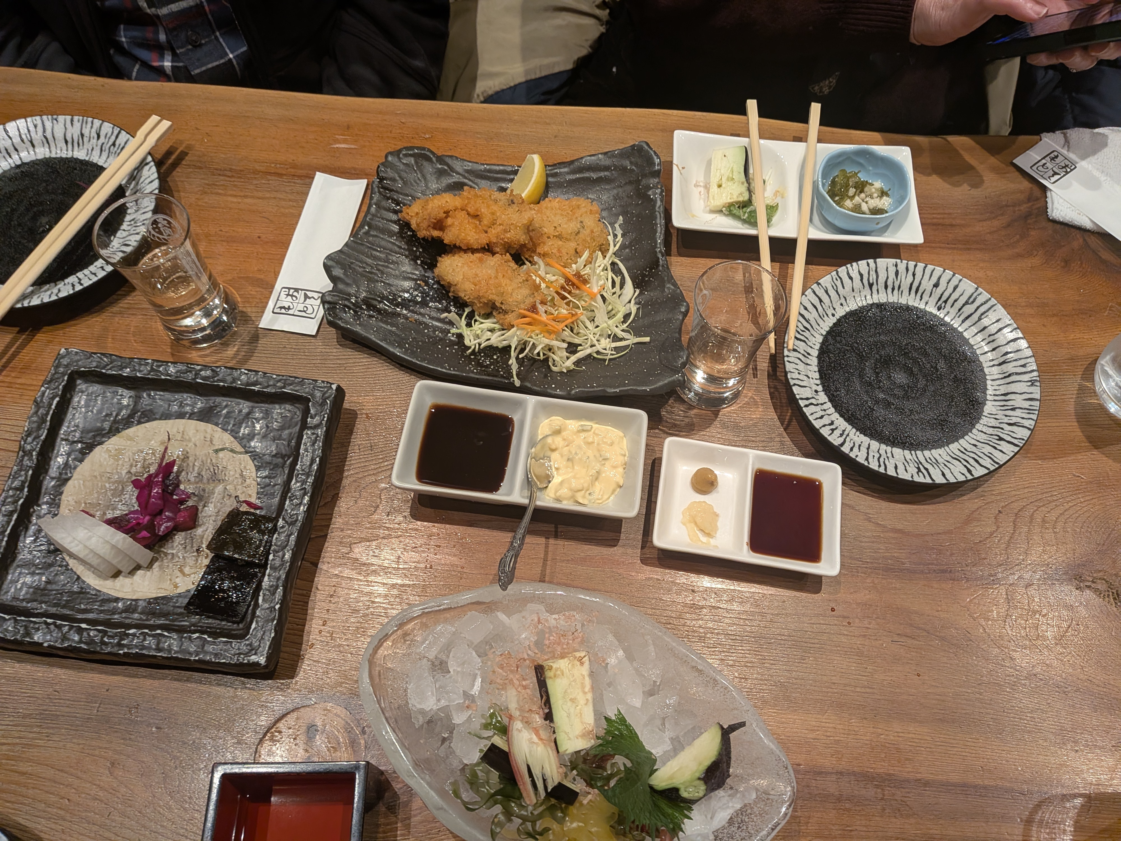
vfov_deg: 56.8
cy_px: 420
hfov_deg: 71.6
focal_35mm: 24
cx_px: 560
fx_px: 777
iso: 162
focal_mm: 4.53
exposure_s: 1/100
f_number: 1.7
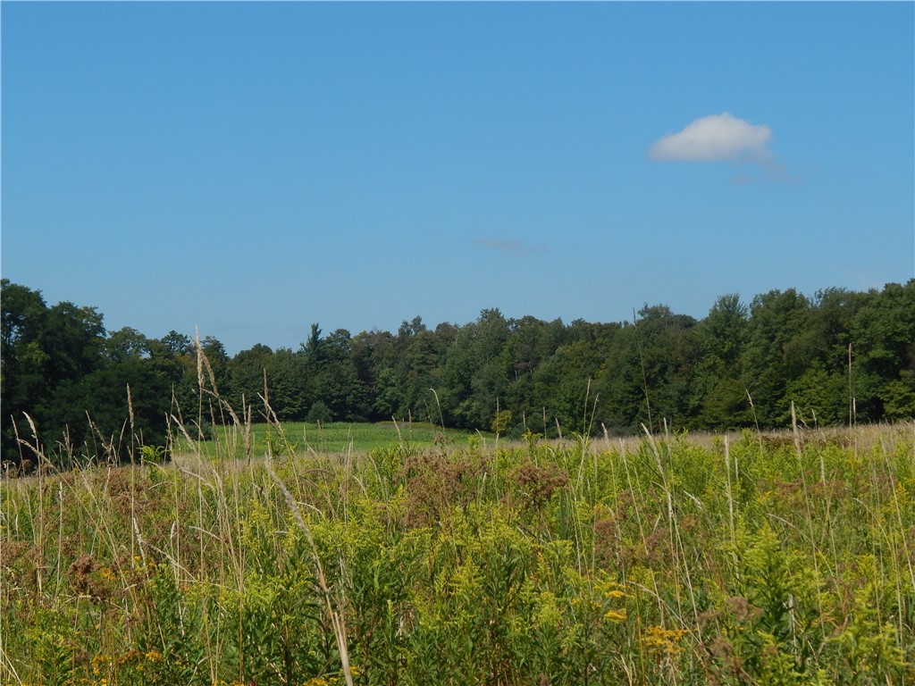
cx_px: 458
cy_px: 343
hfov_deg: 22.8
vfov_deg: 17.2
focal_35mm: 86
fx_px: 2273
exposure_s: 1/1250
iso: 125
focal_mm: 15.3
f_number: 4.3
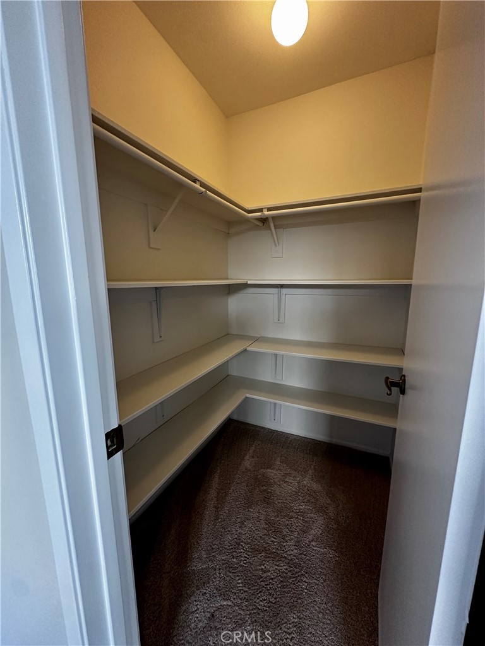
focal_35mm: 14
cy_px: 323
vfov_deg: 102.1
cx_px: 242
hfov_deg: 85.7
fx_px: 262
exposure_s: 1/60
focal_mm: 2.22
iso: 320
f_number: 2.2
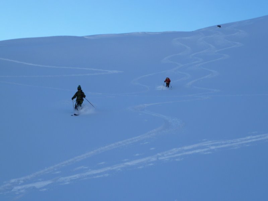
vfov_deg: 23.3
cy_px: 100
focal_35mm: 63
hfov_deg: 30.7
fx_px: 488
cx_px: 134
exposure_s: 1/250
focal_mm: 10.3
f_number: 4
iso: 80
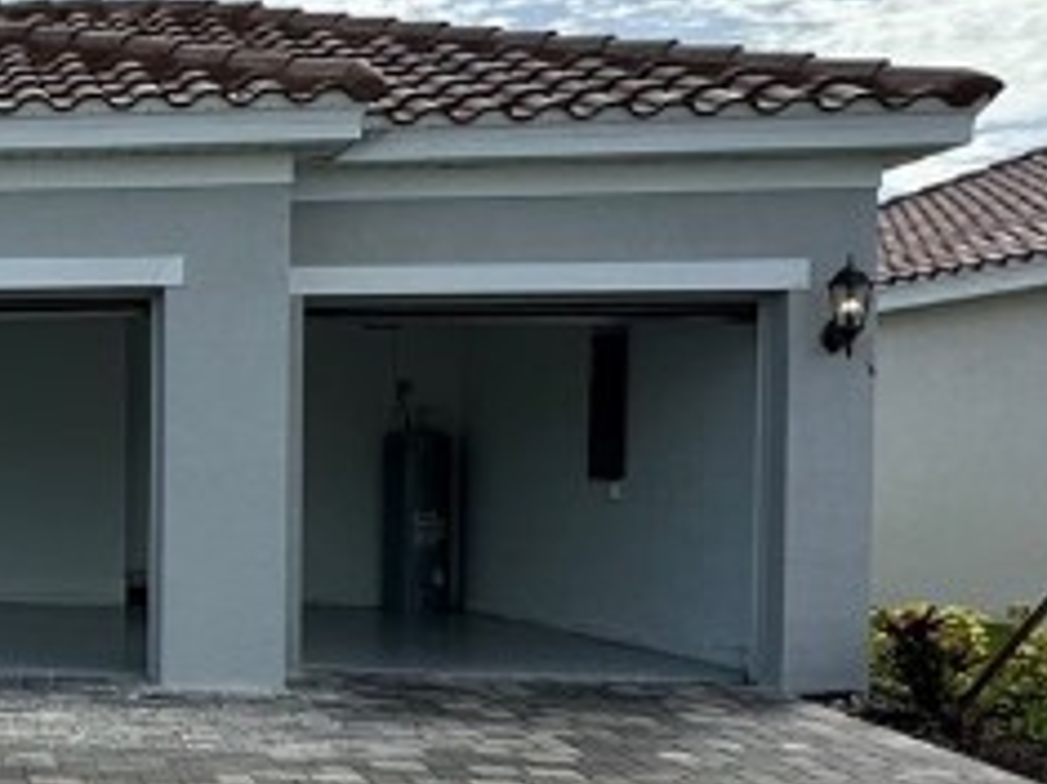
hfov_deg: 25.1
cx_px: -472
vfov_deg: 23.9
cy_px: 508
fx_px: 1844
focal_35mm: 61
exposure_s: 1/1383
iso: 50
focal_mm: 2.22
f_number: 2.2
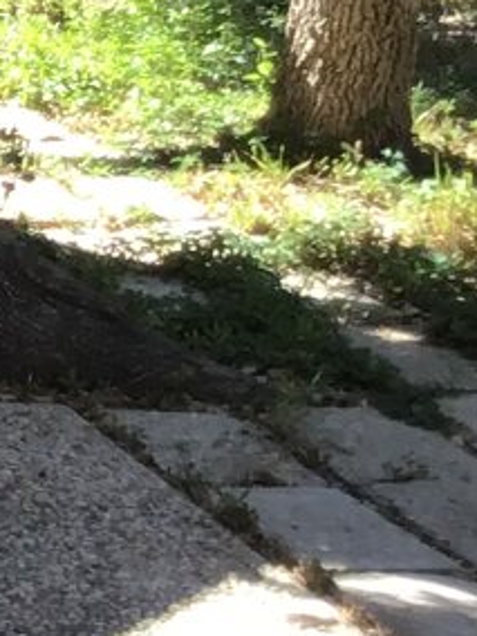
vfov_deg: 12.2
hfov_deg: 8.3
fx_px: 2885
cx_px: -840
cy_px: -175
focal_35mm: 157
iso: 25
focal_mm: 3.3
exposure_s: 1/163
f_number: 2.4
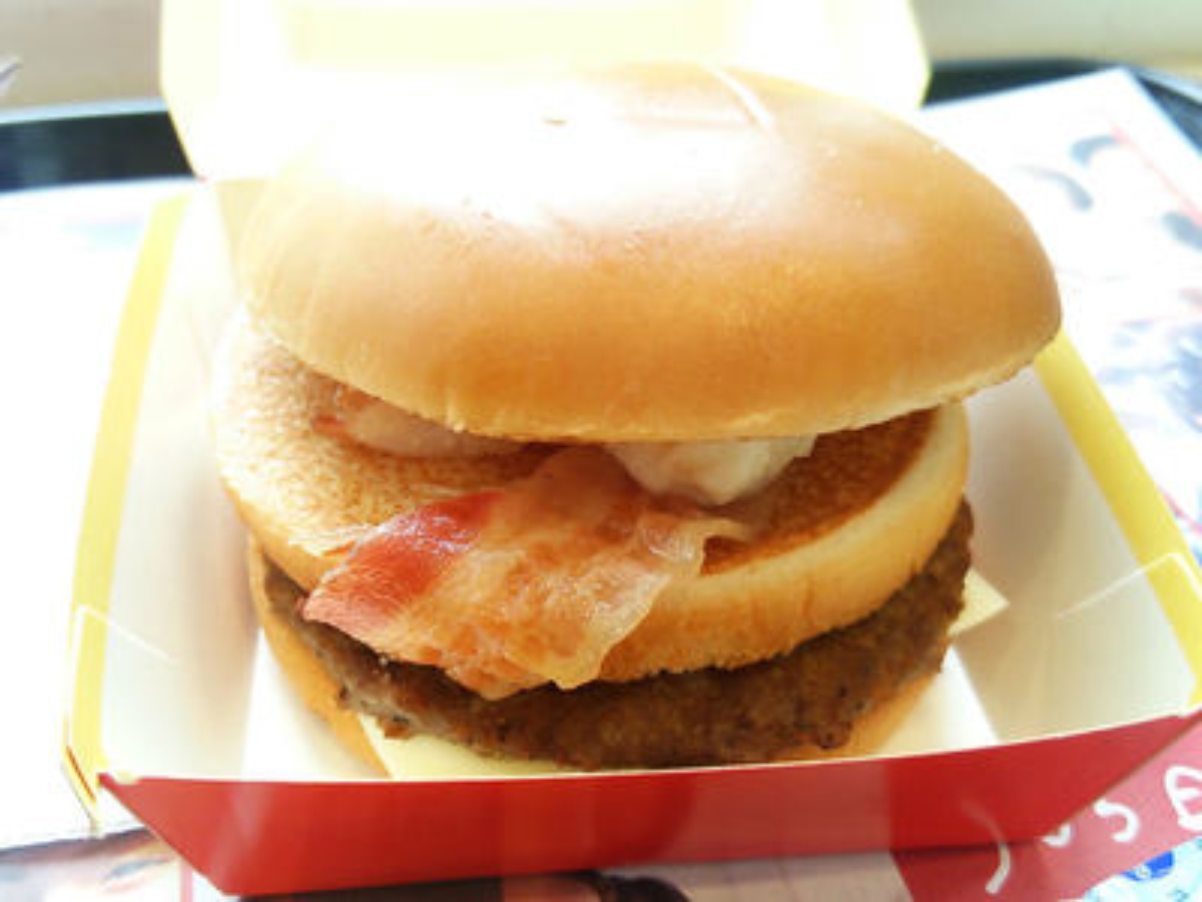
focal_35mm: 30
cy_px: 451
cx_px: 601
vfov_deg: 46.8
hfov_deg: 60.0
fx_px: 1042
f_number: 1.94
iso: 50
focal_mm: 4.06
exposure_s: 1/59
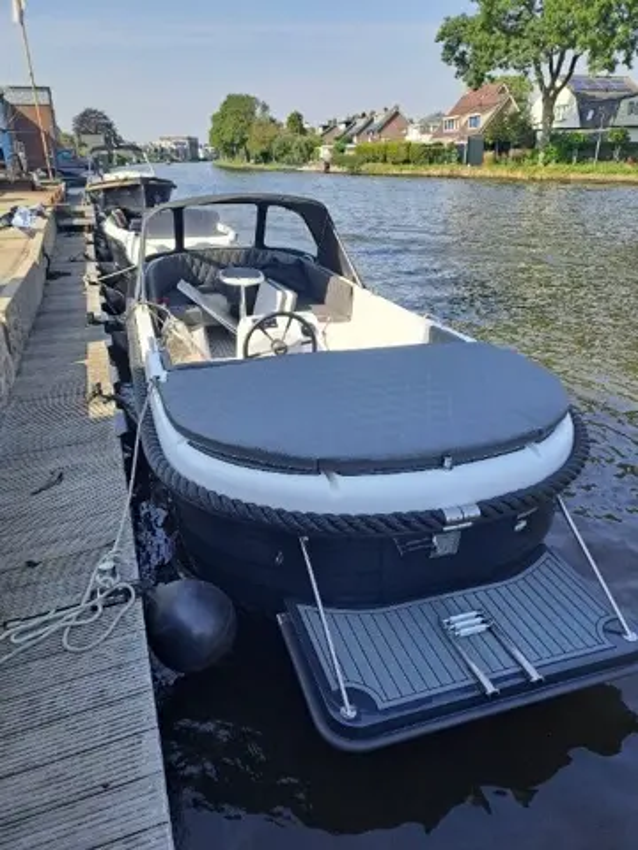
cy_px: 425
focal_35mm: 25
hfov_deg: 54.9
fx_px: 614
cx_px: 319
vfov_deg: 69.4
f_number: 1.8
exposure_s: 1/779
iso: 32
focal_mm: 4.65
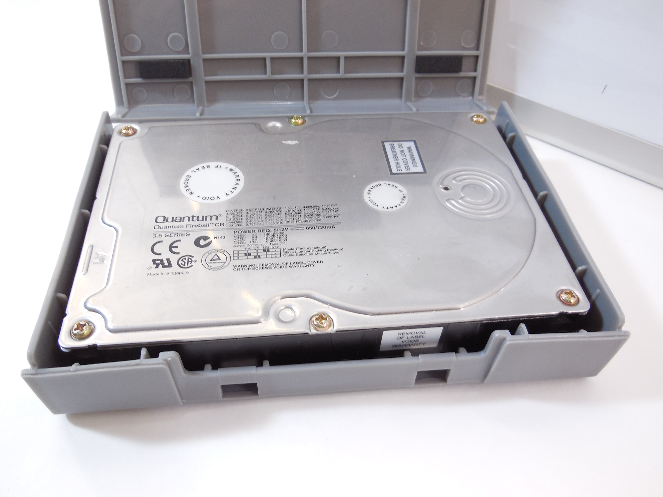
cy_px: 248
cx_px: 332
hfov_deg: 60.0
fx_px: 575
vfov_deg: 46.8
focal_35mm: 30
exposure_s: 1/30
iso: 125
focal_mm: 5.3
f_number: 3.2
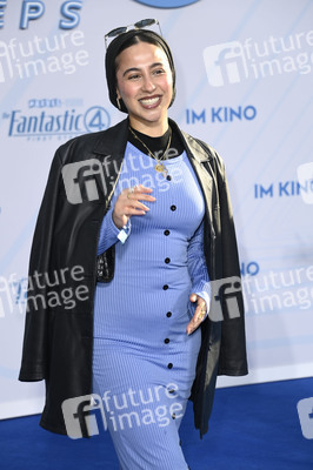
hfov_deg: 11.2
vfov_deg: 16.8
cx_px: 156
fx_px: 1594
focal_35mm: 122
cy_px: 235
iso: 400
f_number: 5.6
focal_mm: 122
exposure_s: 1/250
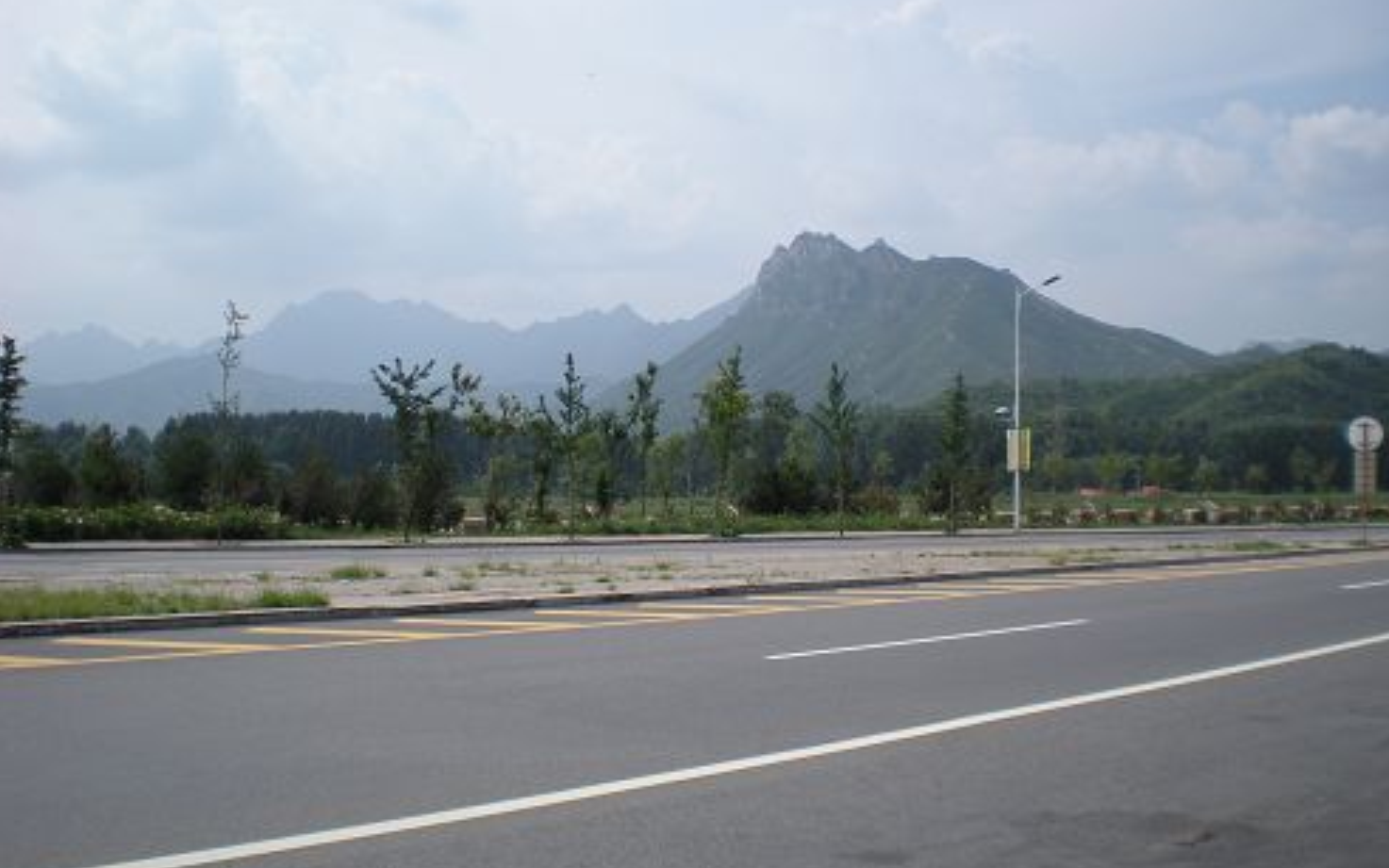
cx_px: 699
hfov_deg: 48.2
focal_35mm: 41
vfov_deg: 31.3
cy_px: 423
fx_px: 1552
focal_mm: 6.3
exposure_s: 1/700
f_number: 4.6
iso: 64
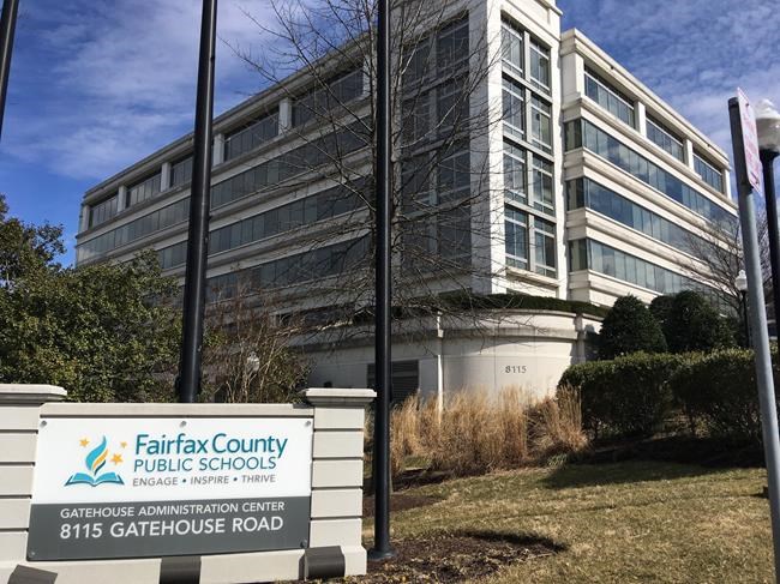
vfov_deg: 48.2
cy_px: 292
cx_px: 390
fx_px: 653
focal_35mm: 29
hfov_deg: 61.7
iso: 25
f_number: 2.2
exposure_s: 1/2959
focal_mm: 4.15
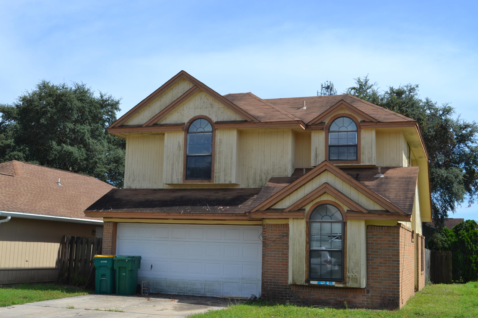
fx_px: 597
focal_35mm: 45
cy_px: 159
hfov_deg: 43.6
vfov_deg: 29.9
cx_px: 239
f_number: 8
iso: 100
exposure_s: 1/250
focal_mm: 30
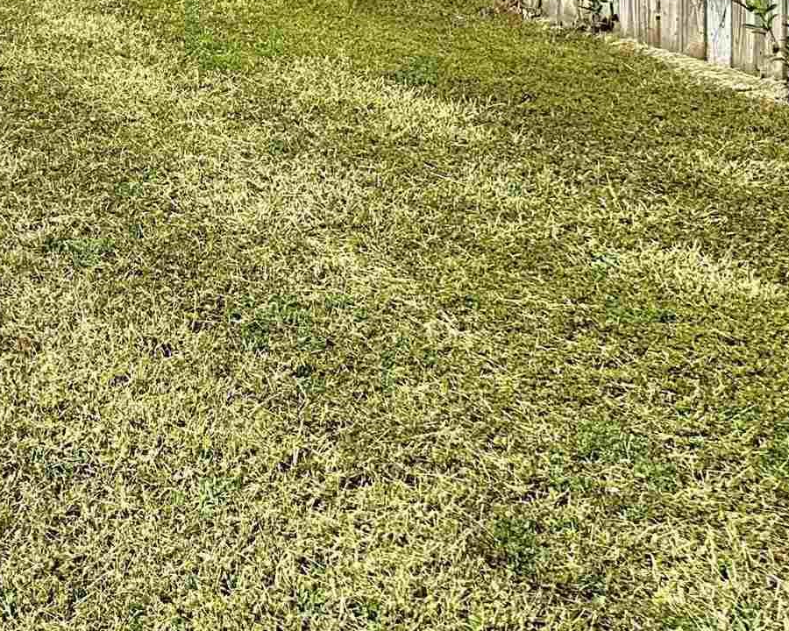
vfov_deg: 17.8
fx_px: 1868
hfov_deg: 19.5
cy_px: -210
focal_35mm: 80
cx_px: -516
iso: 80
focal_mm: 6.86
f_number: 1.78
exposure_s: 1/3472
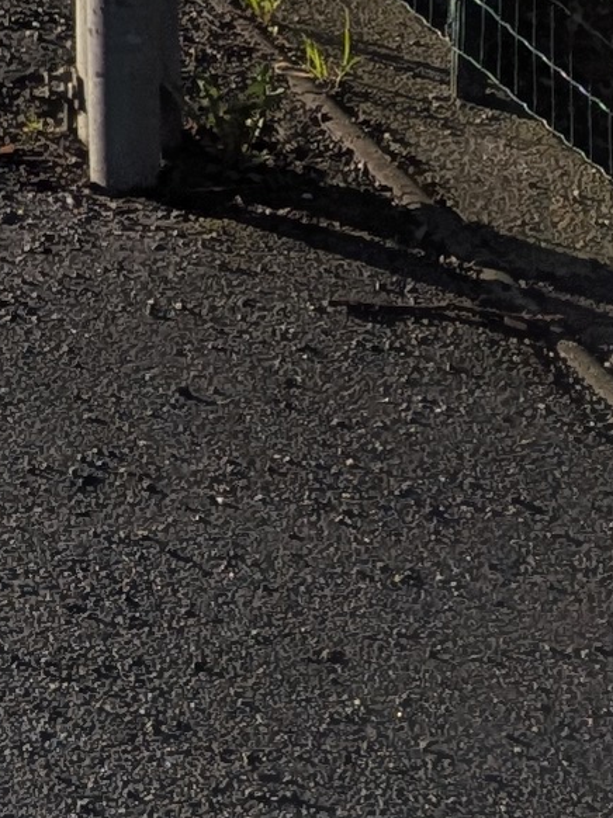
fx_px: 3899
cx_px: -1196
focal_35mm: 165
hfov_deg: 7.8
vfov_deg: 10.5
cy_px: -1051
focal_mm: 4.53
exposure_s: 1/1848
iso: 29
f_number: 1.7
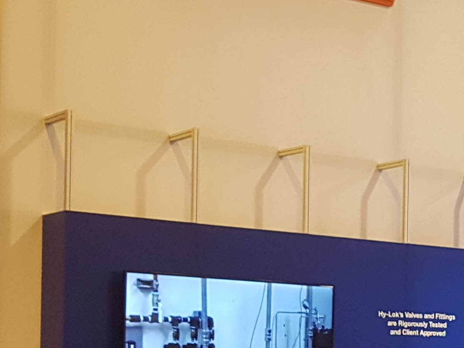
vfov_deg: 15.6
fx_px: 1260
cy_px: 304
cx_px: 476
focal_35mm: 94
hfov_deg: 20.1
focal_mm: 4.2
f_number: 1.7
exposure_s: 1/30
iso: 160
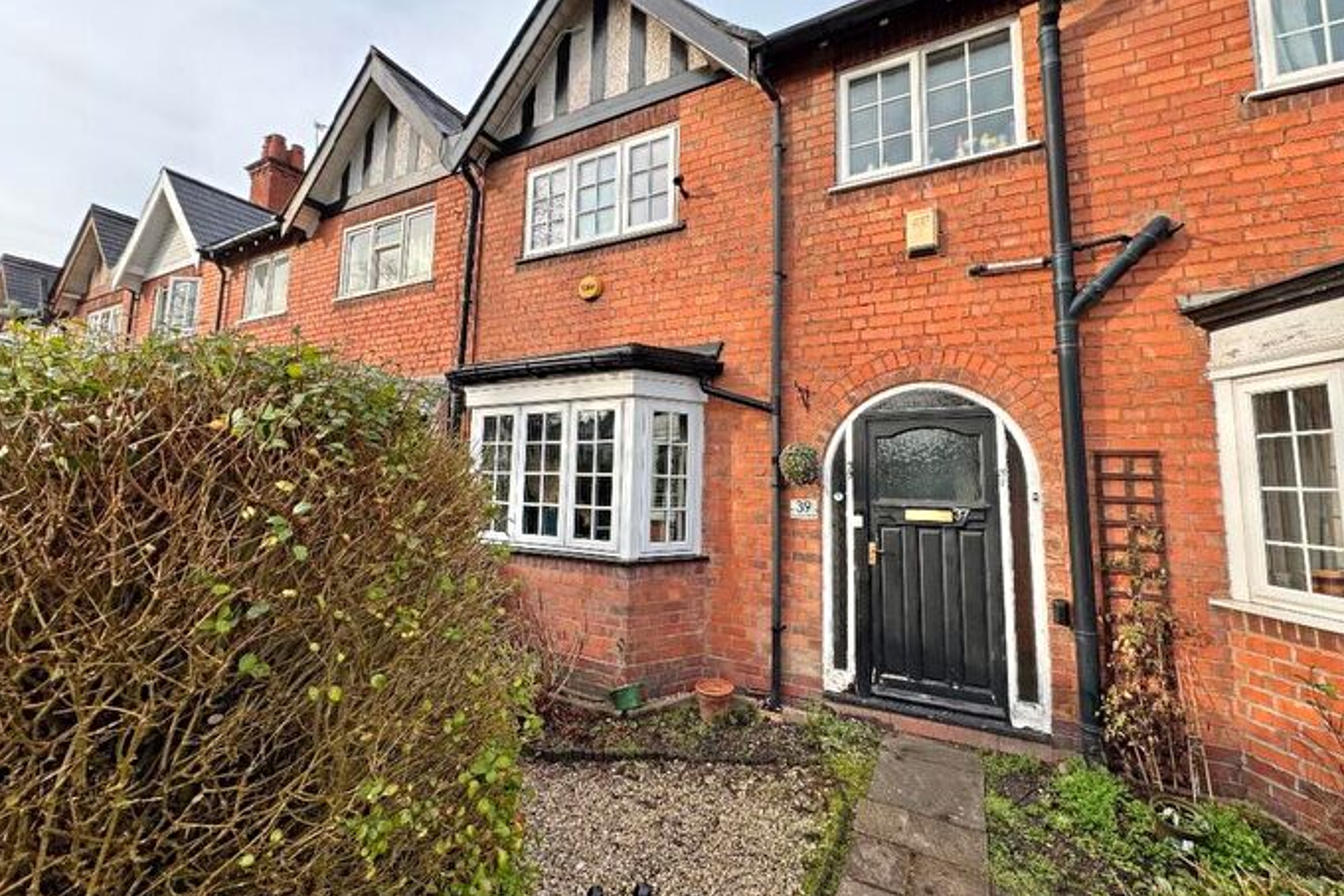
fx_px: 560
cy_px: 422
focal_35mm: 15
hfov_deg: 100.4
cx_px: 676
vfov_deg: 77.2
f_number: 2.2
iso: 40
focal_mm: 2.22
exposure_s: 1/443
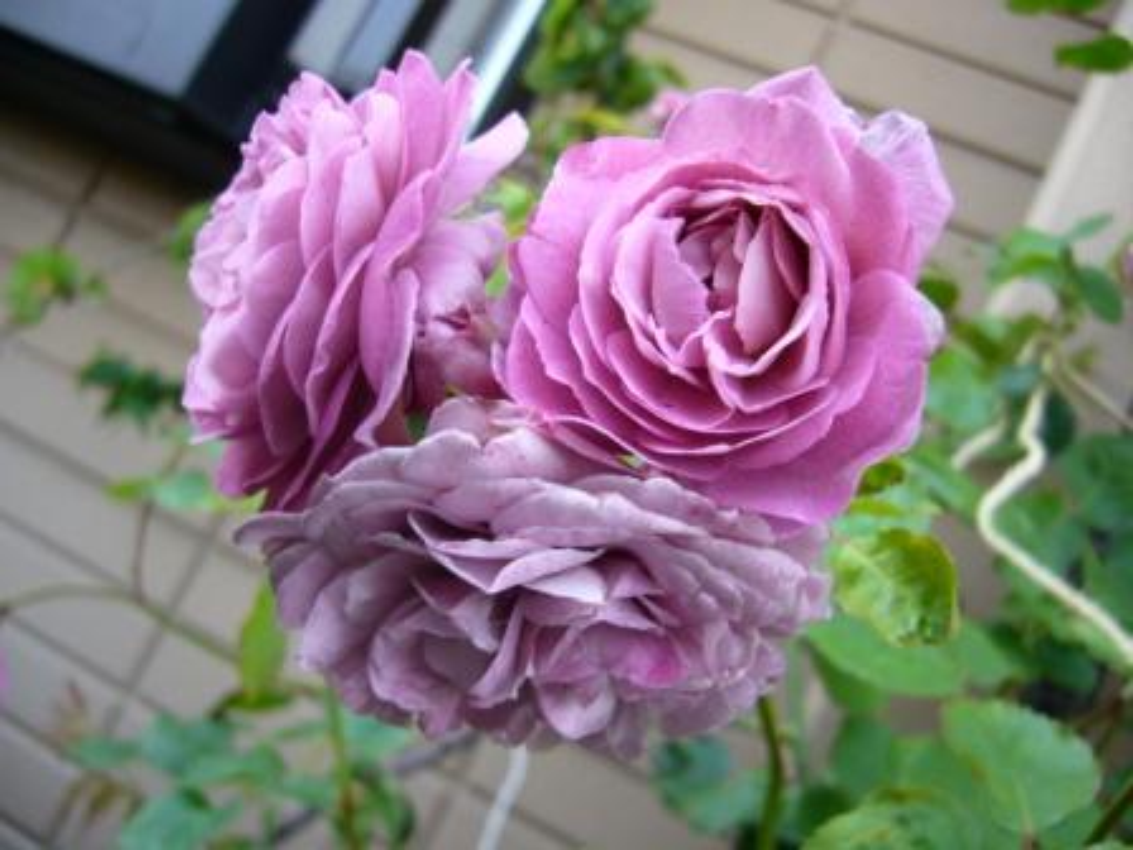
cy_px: 425
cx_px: 566
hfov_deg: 52.6
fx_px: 1146
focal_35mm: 35
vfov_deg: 40.7
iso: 80
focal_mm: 5.8
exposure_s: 1/60
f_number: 2.8
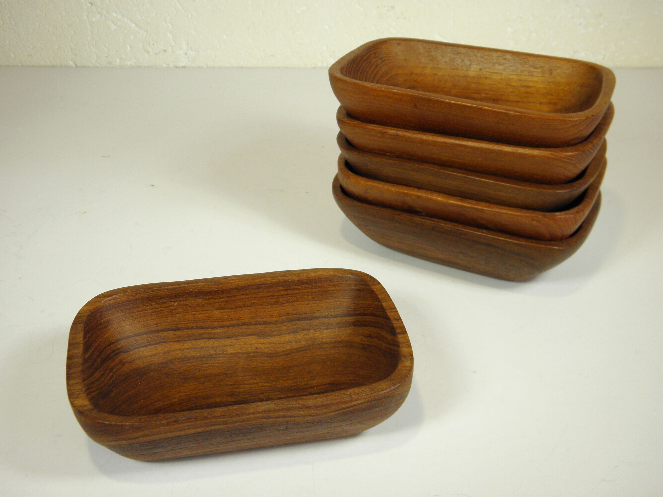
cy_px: 248
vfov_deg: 35.1
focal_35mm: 41
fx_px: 785
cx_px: 332
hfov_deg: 45.8
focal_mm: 7.5
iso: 100
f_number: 3.8
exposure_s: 1/80
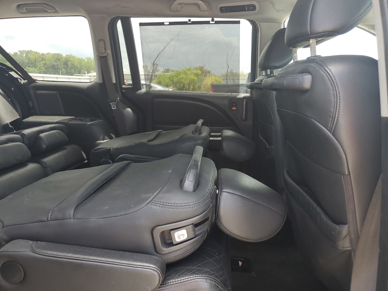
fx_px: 291
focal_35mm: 26
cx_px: 194
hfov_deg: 67.3
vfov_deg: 53.1
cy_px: 146
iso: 50
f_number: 1.5
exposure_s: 1/185
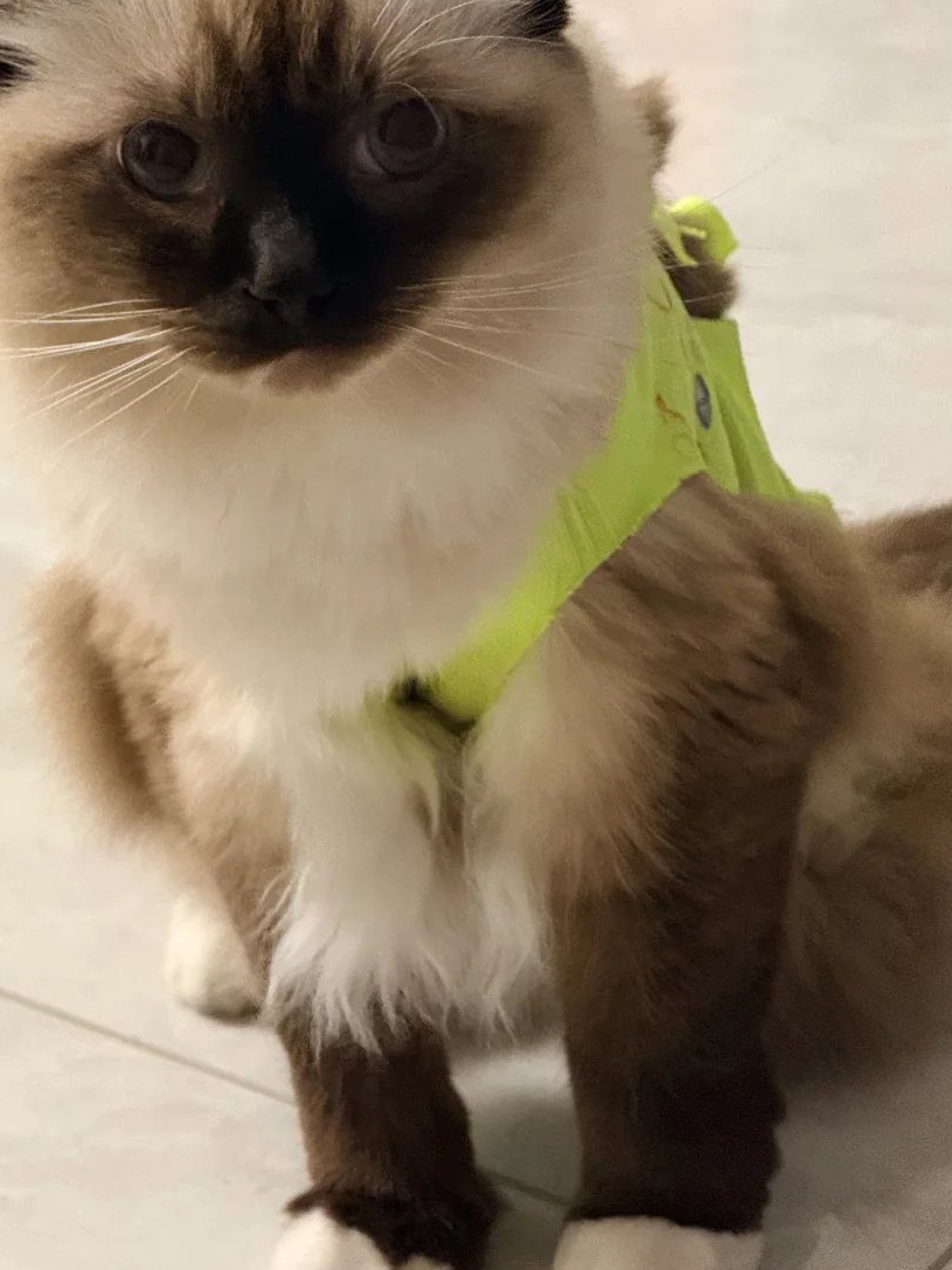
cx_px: 371
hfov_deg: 9.3
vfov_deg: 12.4
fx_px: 5832
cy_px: 480
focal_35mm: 159
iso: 800
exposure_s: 1/33
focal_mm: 15.66
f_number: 2.8
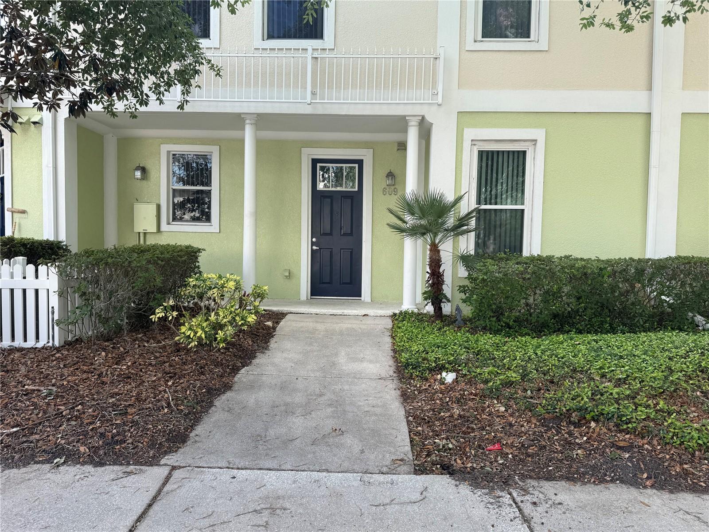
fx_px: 492
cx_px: 354
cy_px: 266
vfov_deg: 56.8
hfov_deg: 71.6
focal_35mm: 24
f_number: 1.78
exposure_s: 1/715
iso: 80
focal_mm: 6.76
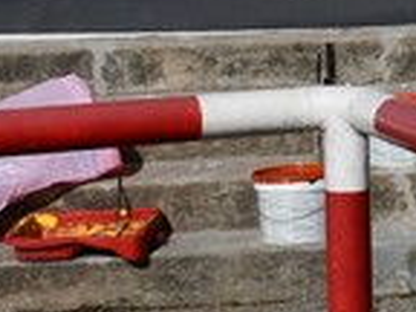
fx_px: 2223
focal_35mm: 185
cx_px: 1040
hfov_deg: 9.4
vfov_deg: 7.8
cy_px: -215
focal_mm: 18
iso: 100
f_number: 10
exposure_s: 1/400
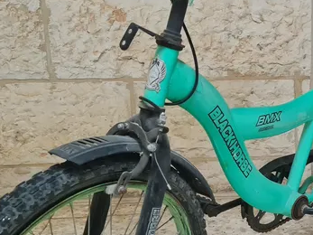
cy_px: 151
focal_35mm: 72
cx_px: 372
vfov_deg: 20.4
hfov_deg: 24.6
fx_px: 651
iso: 640
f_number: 1.8
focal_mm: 5.4
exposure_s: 1/50
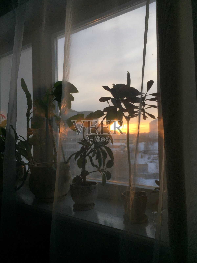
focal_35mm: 29
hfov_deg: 48.2
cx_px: 98
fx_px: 220
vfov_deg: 61.7
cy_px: 132
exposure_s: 1/391
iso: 32
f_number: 2.2
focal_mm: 4.15
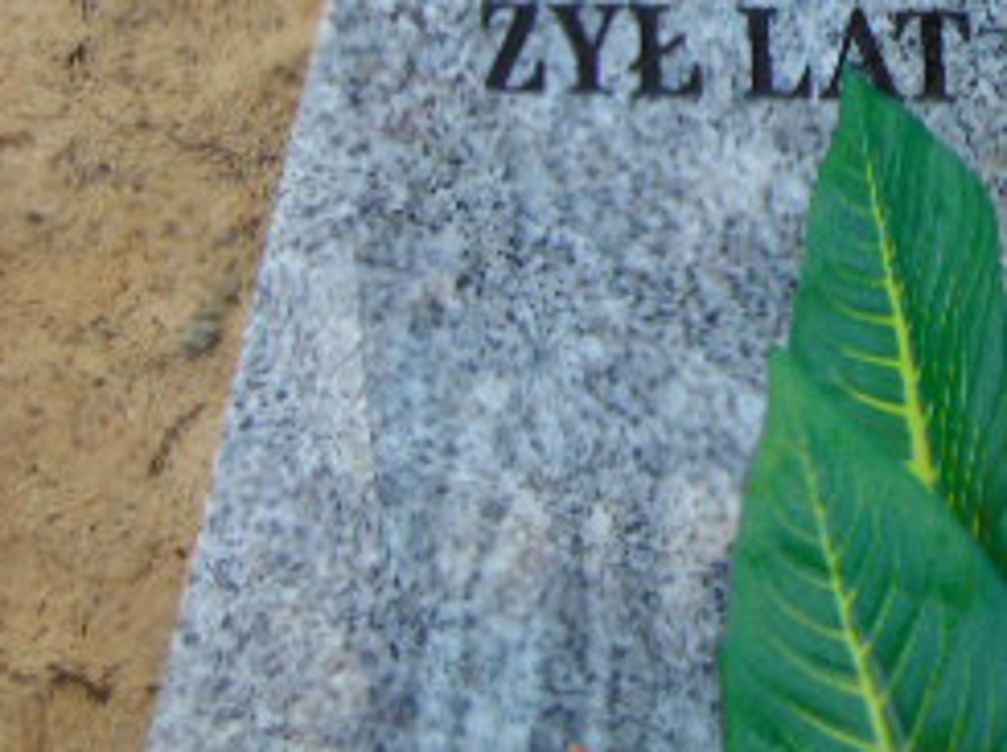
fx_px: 4561
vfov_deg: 9.3
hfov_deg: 12.3
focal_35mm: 157
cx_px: 1221
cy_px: -164
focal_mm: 10.8
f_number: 3.6
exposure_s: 1/80
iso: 100
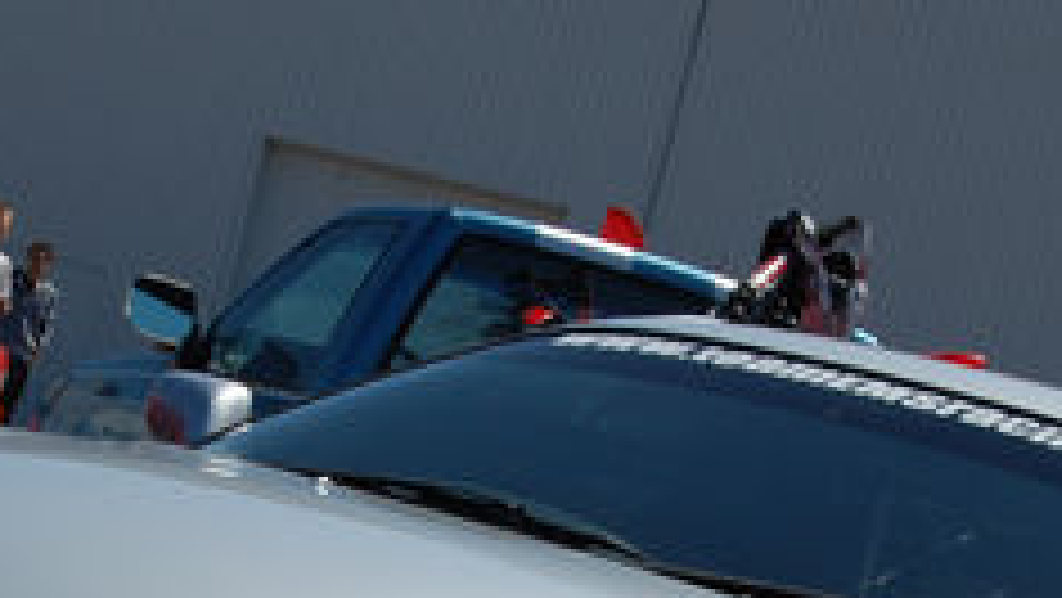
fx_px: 3831
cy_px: 778
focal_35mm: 136
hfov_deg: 15.8
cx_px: 428
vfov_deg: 8.8
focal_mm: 32
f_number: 11
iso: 200
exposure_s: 1/500
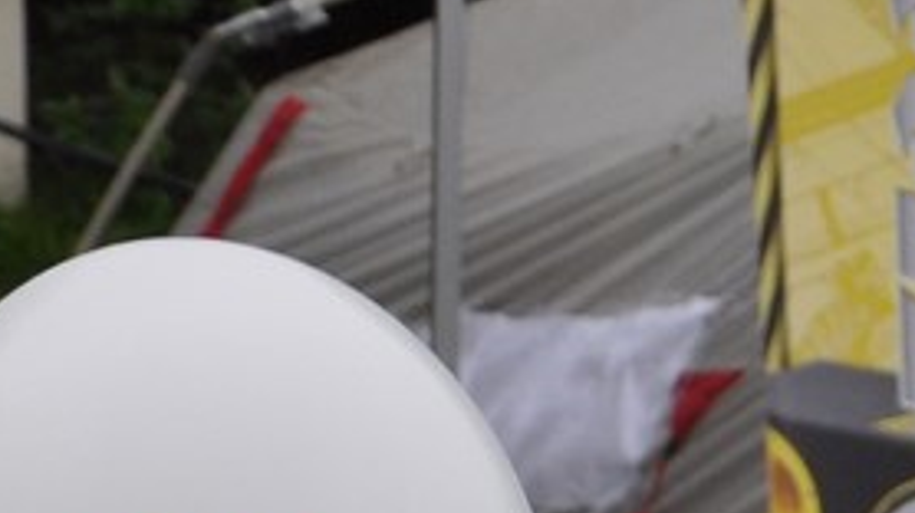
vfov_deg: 3.0
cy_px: 2065
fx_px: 9311
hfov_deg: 5.6
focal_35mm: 384
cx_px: 1037
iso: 400
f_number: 4.5
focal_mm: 34
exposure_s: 1/1250
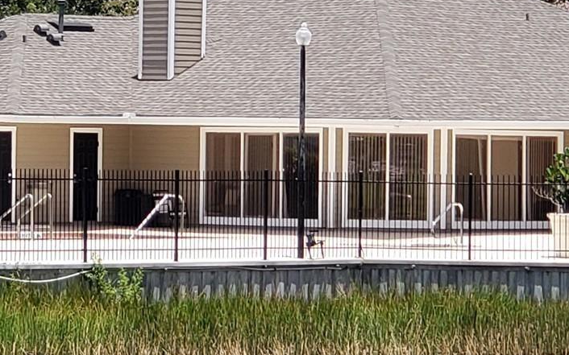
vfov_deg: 10.5
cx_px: 77
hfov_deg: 16.5
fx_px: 1938
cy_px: 188
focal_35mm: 125
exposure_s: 1/525
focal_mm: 6
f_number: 2.4
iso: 32
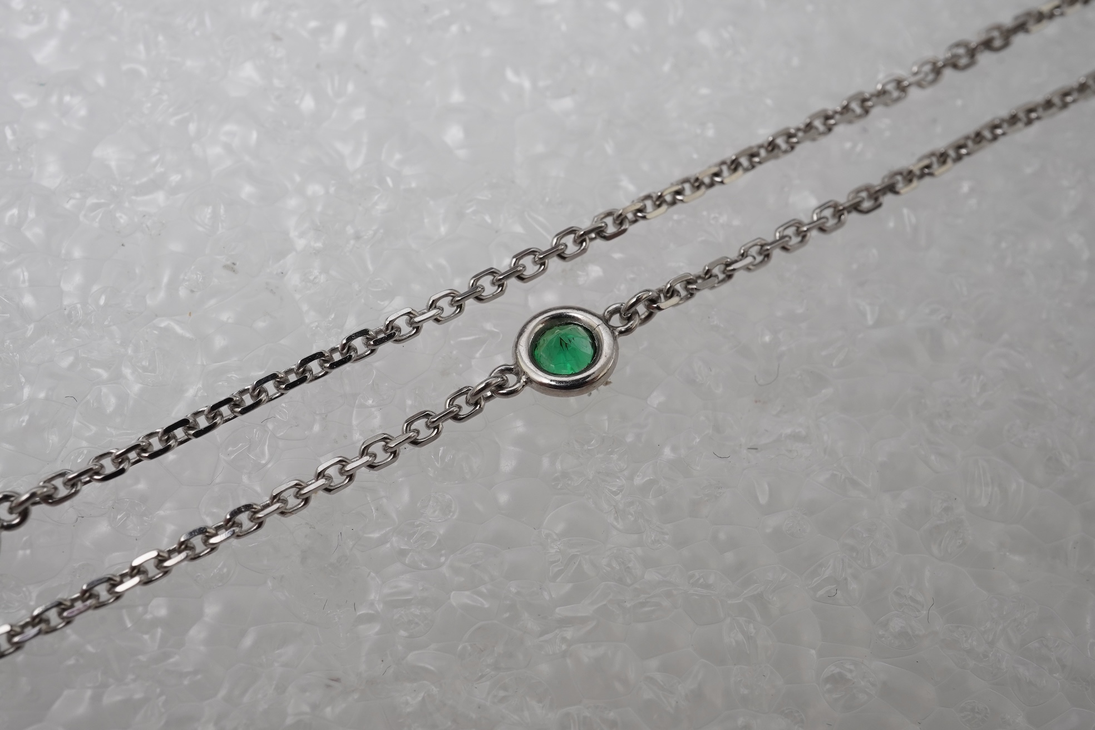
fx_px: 1369
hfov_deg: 43.6
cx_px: 548
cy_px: 365
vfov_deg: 29.9
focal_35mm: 45
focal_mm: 30
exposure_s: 1/125
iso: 400
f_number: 22
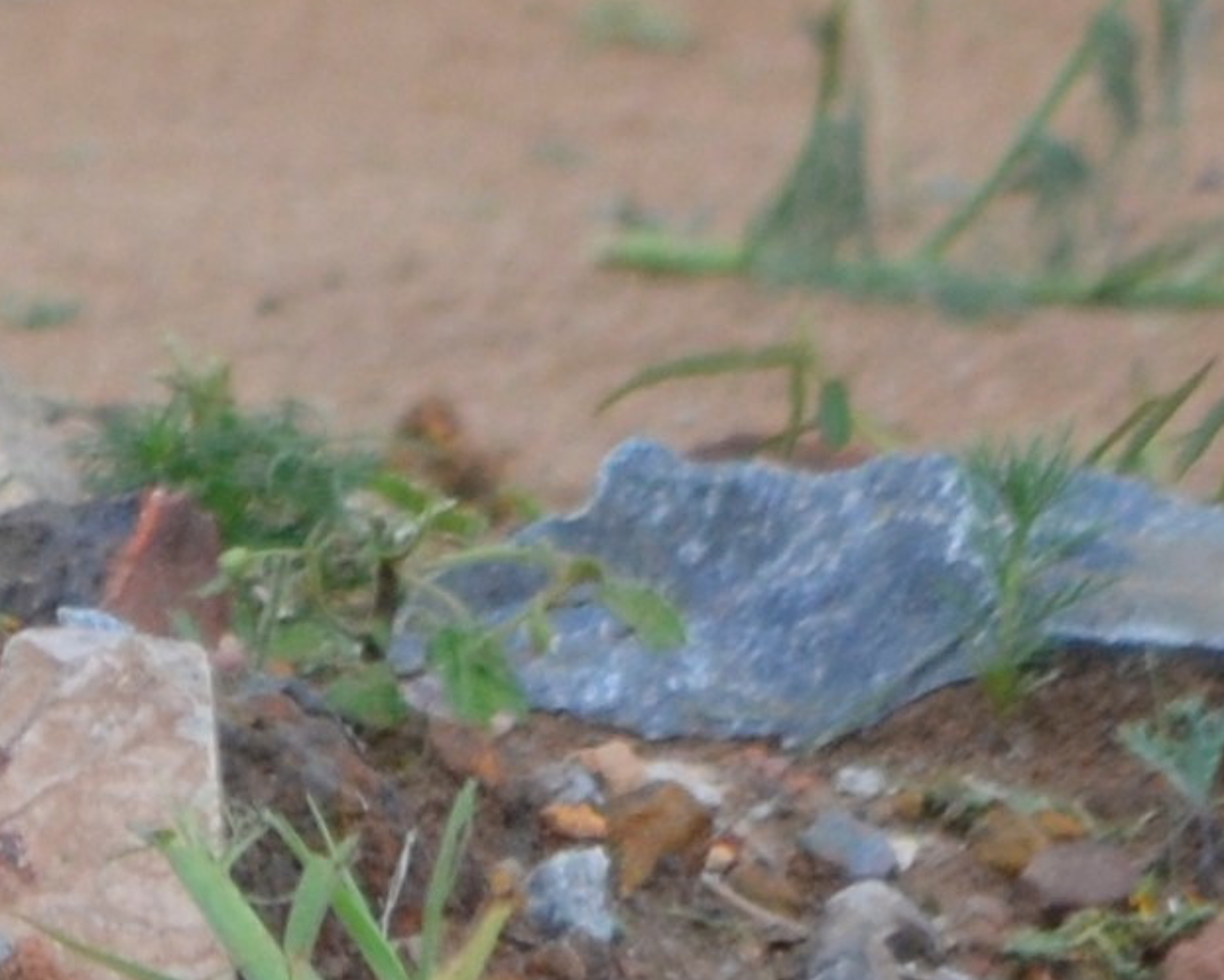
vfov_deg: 1.6
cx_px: -760
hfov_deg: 2.0
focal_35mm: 948
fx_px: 34353
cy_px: -190
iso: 400
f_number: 5.6
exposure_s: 1/400
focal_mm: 200
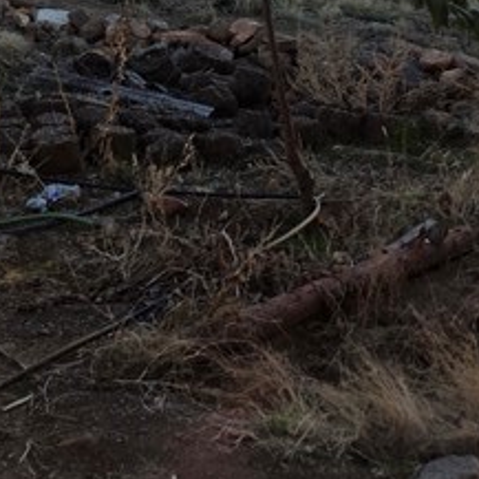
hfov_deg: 17.9
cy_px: -305
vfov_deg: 16.1
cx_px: 77
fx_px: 1503
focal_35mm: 96
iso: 80
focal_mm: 6.3
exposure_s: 1/3143
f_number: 1.7
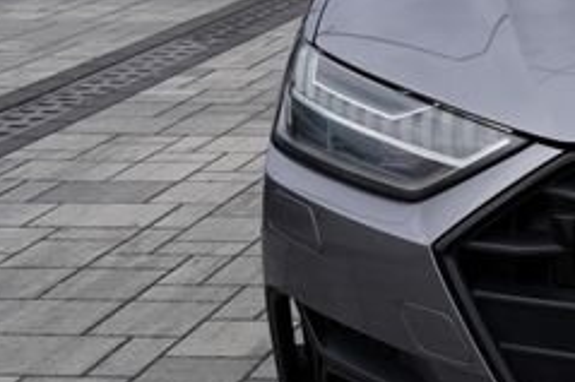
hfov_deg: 17.2
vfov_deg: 13.1
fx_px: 1644
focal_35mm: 103
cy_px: -11
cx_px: 943
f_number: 7.1
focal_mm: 24
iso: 100
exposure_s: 1/200
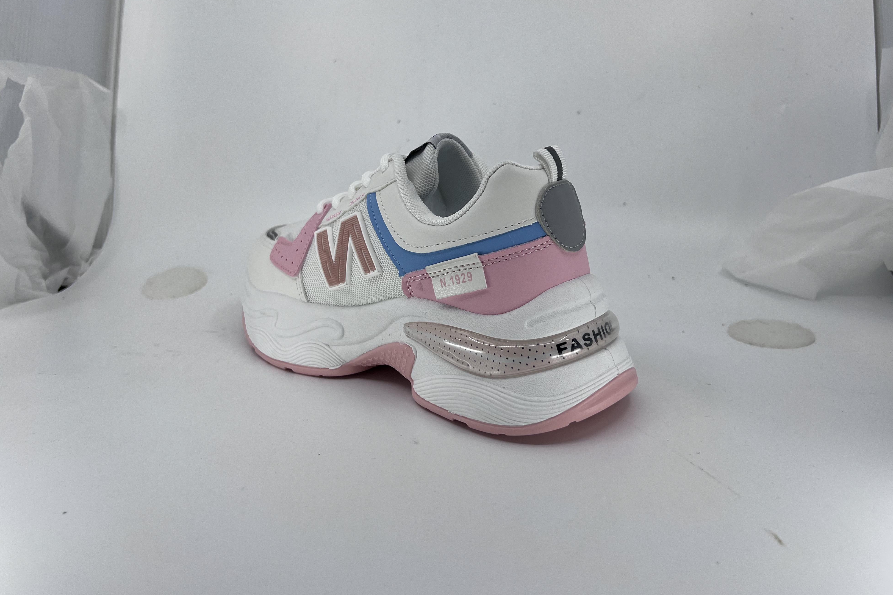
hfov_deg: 65.5
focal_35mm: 28
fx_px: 695
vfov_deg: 46.3
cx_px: 454
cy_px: 267
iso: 50
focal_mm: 5.7
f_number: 1.5
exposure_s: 1/1669
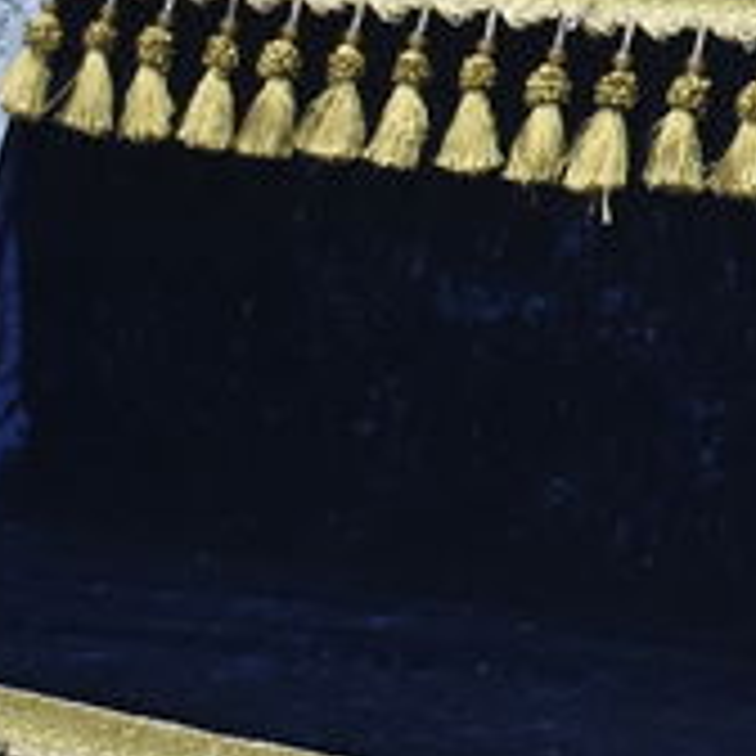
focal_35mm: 319
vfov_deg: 5.4
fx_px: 7882
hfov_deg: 5.3
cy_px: -668
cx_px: 2002
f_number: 6.3
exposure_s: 1/100
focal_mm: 30
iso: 1250
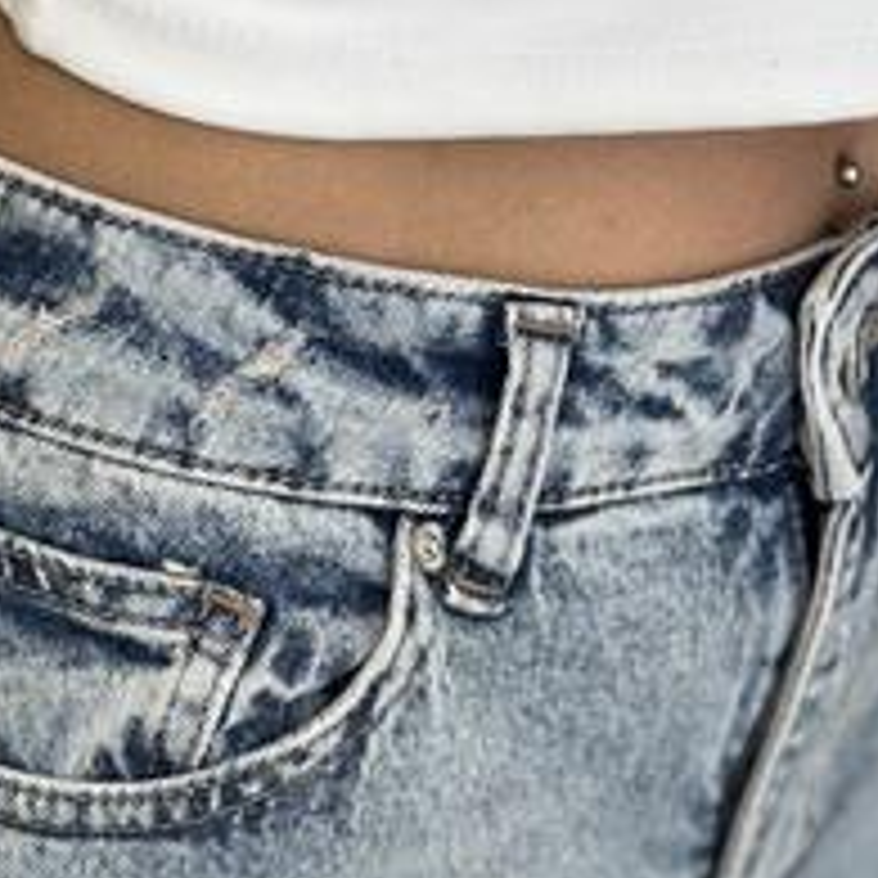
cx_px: 275
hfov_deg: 15.0
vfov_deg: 14.7
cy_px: 966
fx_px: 3329
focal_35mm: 116
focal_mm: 6.86
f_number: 1.78
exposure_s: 1/366
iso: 80
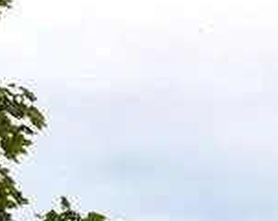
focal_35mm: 272
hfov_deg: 6.9
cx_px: 514
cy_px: 490
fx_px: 2235
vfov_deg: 5.5
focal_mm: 27
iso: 200
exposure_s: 1/400
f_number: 10
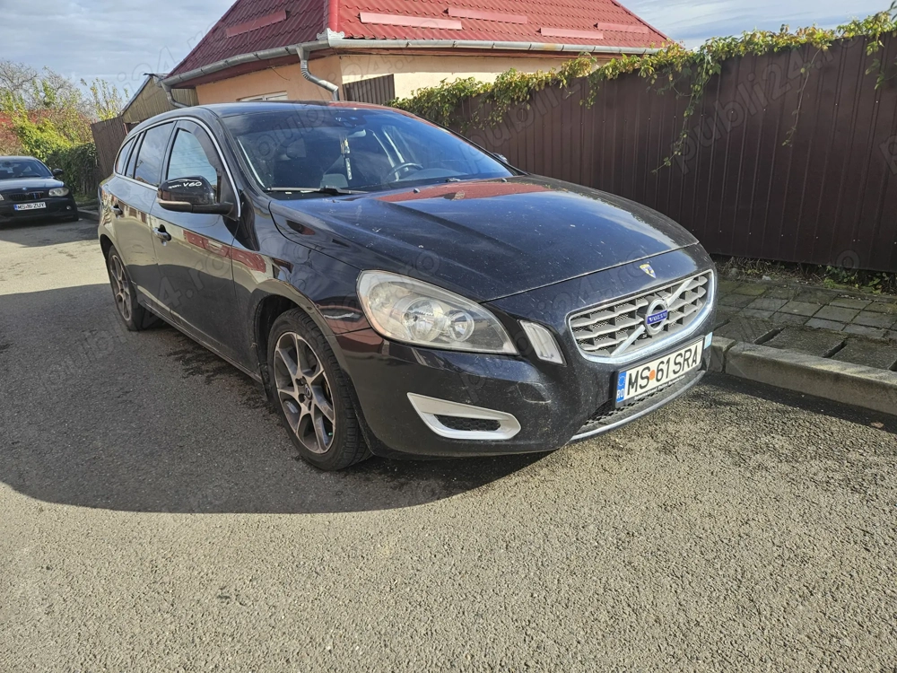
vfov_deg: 58.9
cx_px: 448
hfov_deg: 73.9
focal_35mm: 23
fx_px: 596
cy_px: 336
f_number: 1.8
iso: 40
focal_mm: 5.4
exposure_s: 1/1195
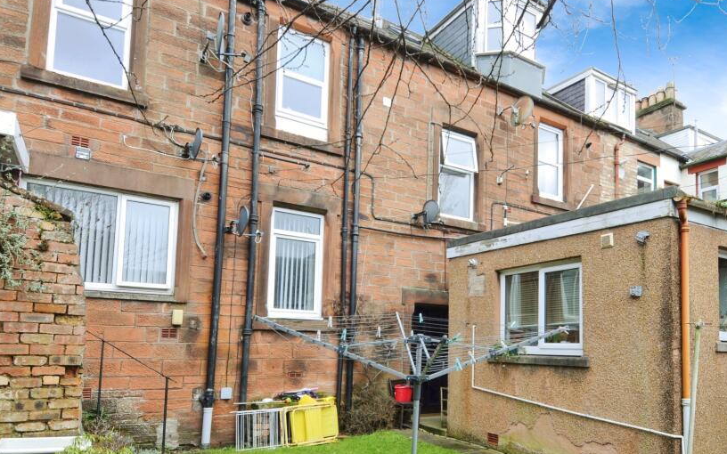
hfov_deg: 76.8
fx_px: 456
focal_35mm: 23
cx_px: 411
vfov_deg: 53.0
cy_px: 219
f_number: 7.1
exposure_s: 1/25
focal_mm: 12
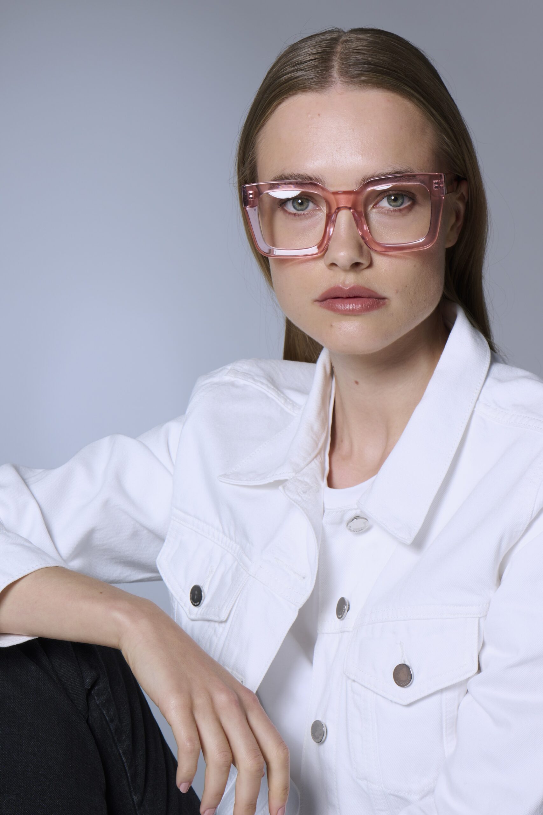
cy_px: 408
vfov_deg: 19.5
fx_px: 2375
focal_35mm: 105
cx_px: 272
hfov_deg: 13.0
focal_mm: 105
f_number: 18
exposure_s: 1/125
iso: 200
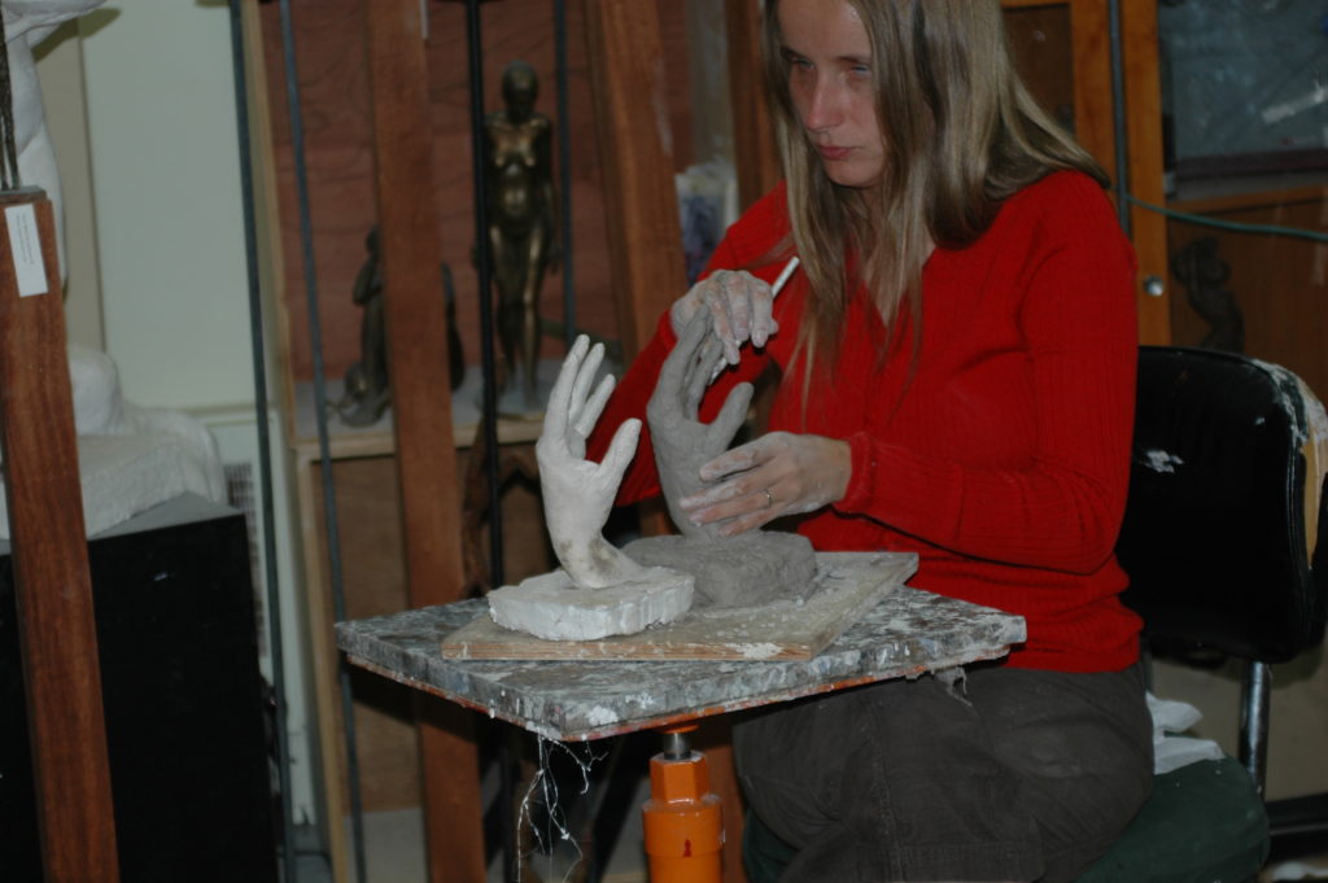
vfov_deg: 13.8
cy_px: 442
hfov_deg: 20.6
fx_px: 3649
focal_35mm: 99
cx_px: 664
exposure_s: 1/60
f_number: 4.2
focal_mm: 66
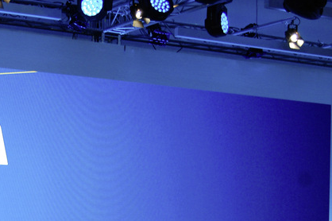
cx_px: 25
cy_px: 215
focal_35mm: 97
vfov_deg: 13.9
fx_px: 894
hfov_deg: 20.6
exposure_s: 1/30
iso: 800
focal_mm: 31
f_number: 4.5
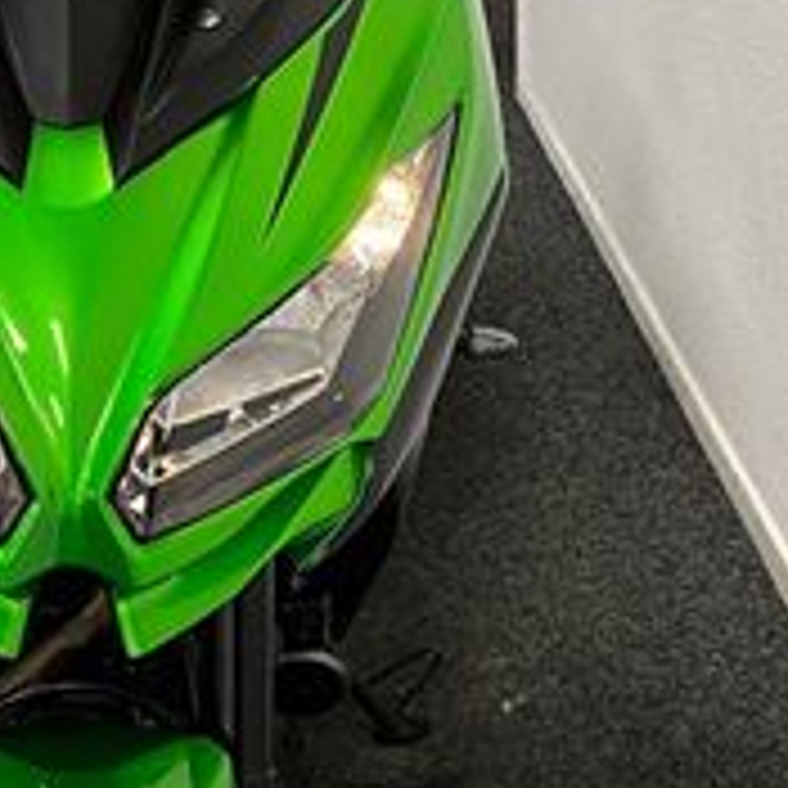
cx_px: 99
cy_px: 437
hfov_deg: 20.3
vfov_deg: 20.6
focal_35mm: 84
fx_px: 2163
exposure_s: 1/50
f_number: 1.6
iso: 125
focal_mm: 5.1
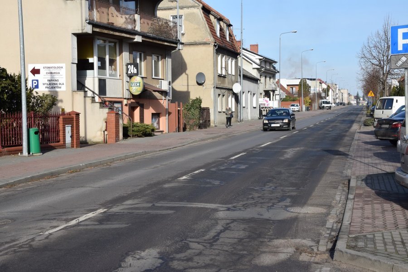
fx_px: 680
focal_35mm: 60
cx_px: 204
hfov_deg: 33.4
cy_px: 136
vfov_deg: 22.6
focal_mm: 40
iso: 1000
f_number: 14
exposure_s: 1/800
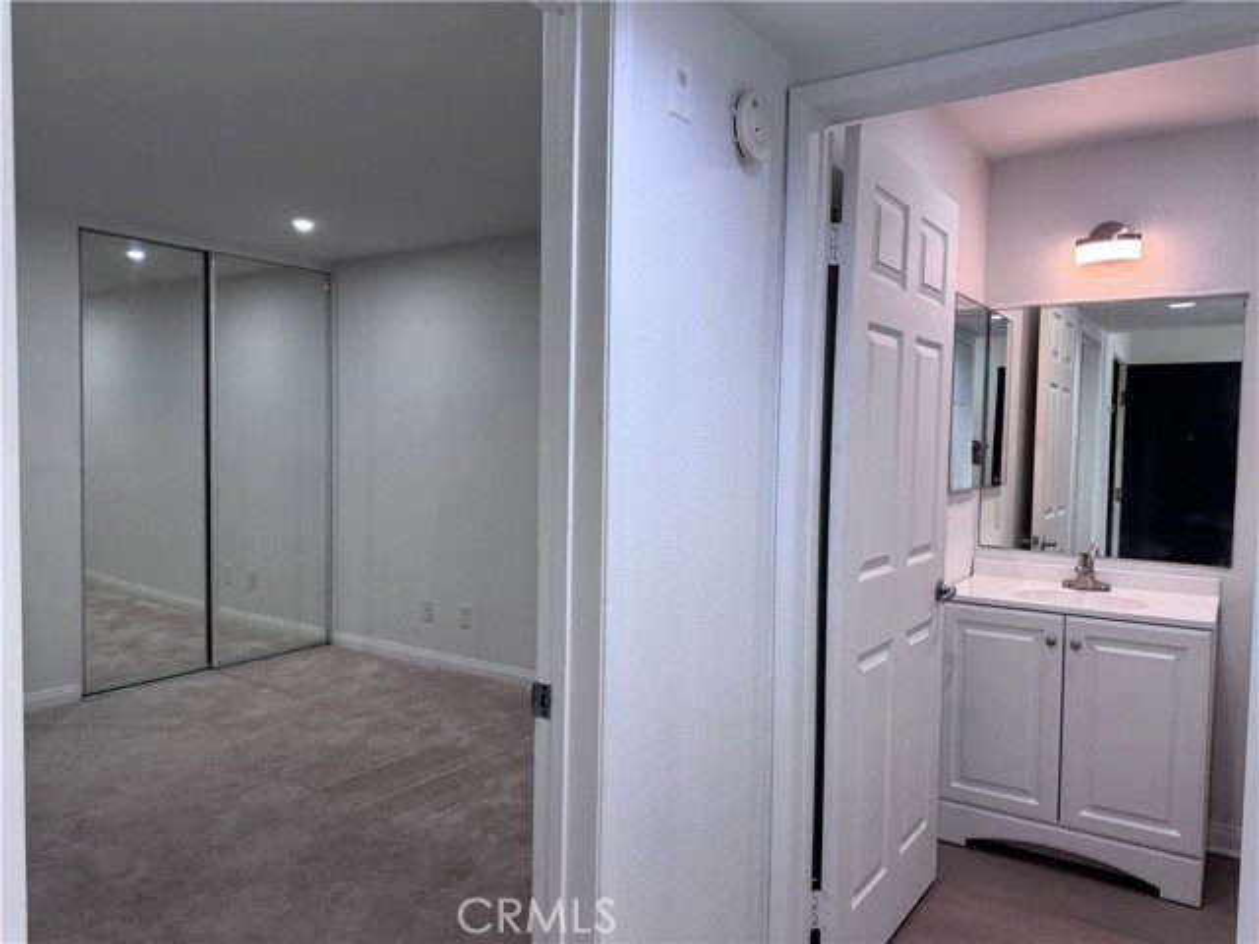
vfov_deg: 56.8
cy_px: 472
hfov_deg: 71.6
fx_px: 873
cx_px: 630
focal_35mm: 24
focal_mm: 6.76
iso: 100
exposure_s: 1/120
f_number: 1.78
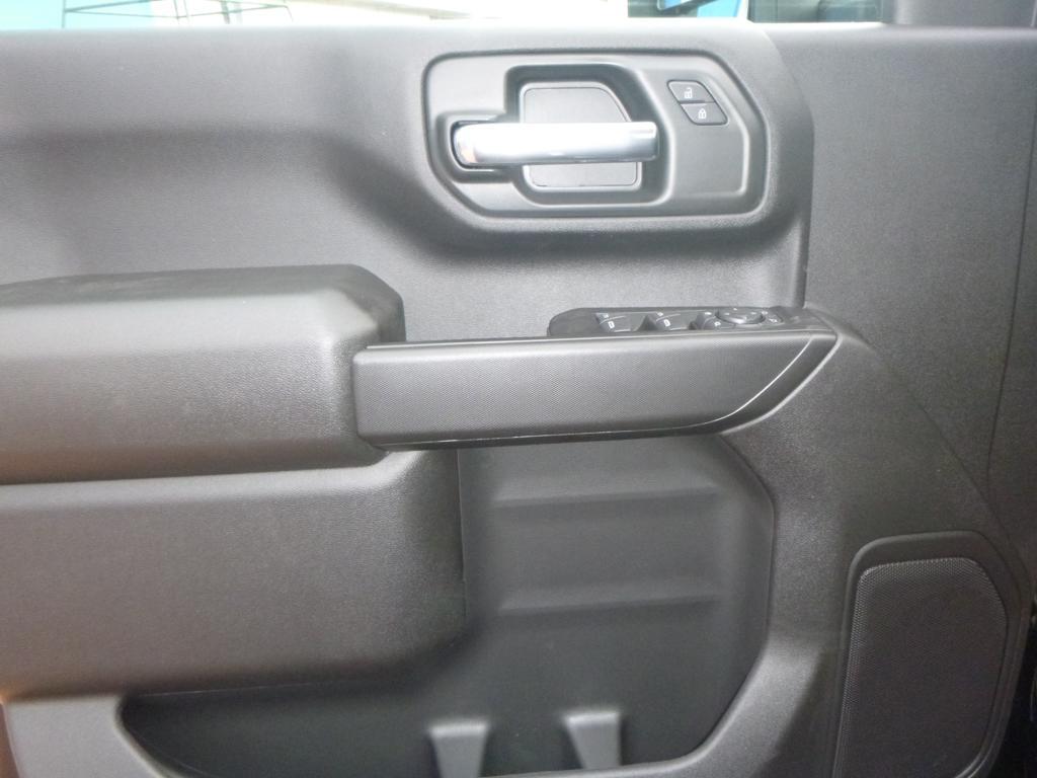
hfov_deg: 69.4
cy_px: 389
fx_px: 749
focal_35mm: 25
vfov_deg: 54.9
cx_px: 518
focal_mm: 4.5
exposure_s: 1/60
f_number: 3.9
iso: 400
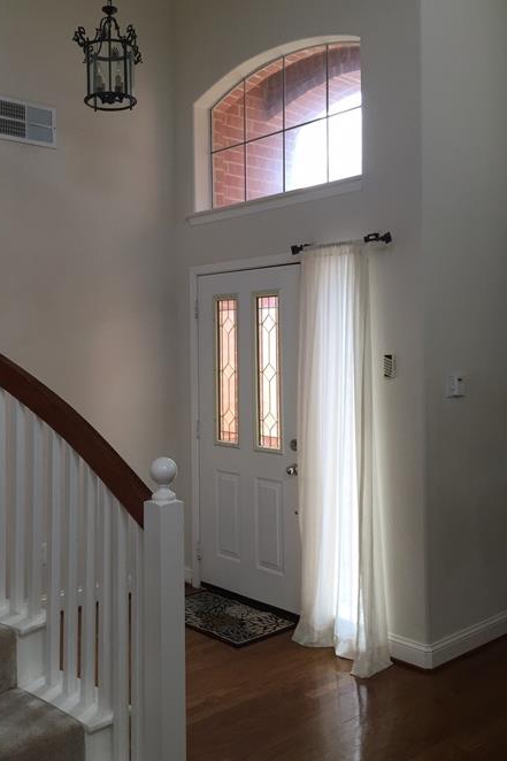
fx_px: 740
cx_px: 194
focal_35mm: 35
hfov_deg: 37.6
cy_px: 348
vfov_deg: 54.4
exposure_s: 1/120
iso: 50
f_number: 2.2
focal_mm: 4.15
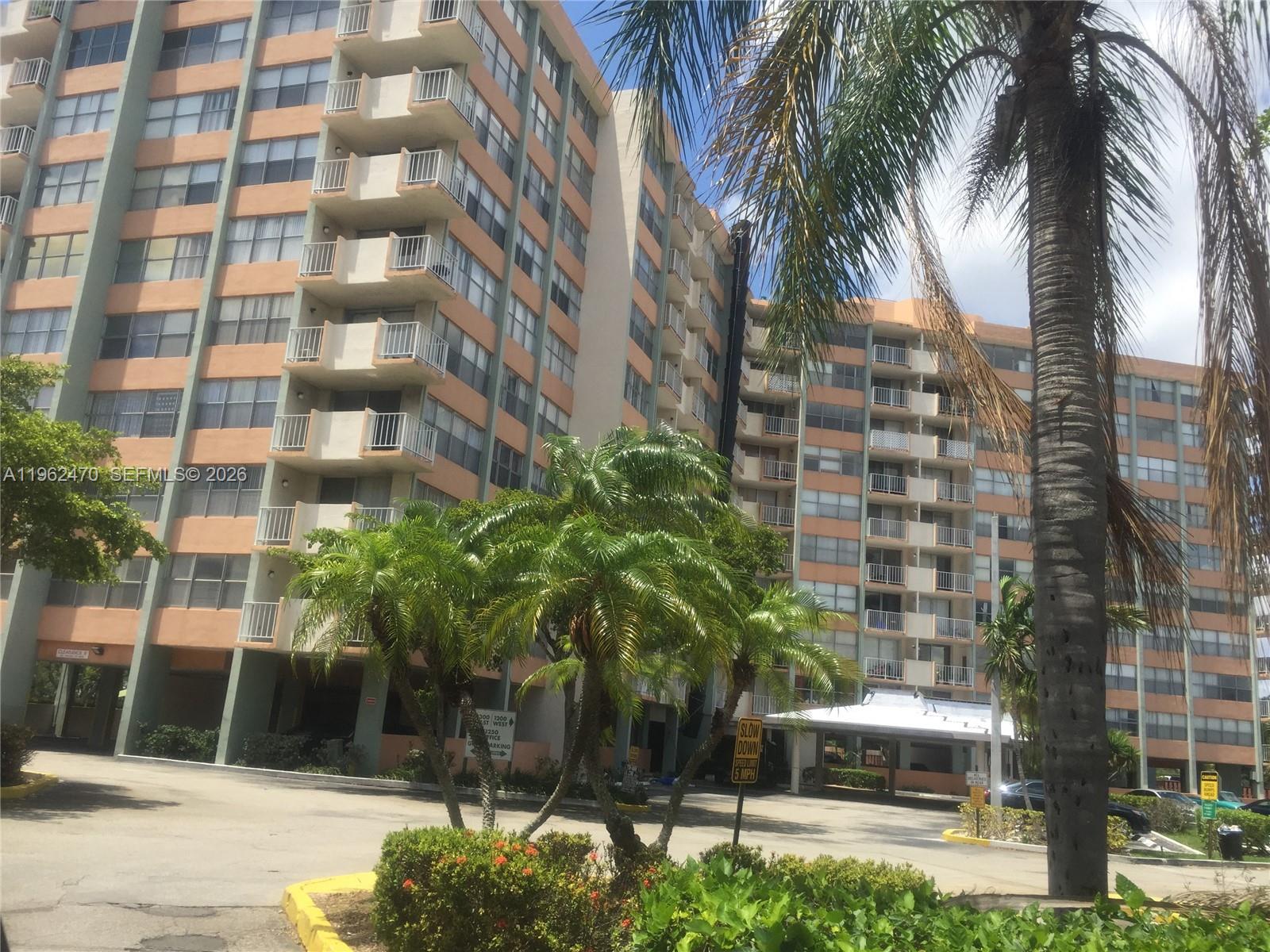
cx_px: 635
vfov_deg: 48.2
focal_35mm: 29
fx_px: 1064
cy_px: 476
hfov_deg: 61.7
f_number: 2.2
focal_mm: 4.15
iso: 32
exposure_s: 1/1799
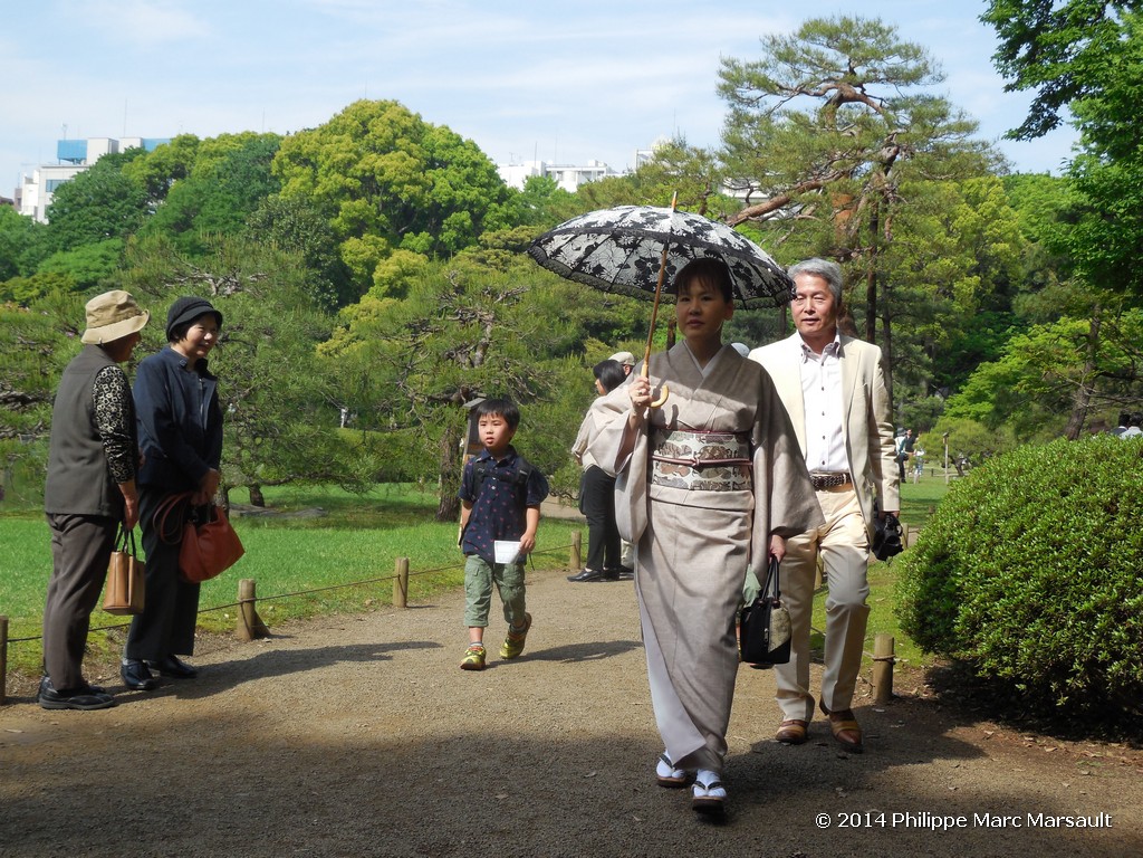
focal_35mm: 53
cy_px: 429
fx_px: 1750
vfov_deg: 27.5
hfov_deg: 36.2
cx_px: 572
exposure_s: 1/640
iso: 125
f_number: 4
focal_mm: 9.4
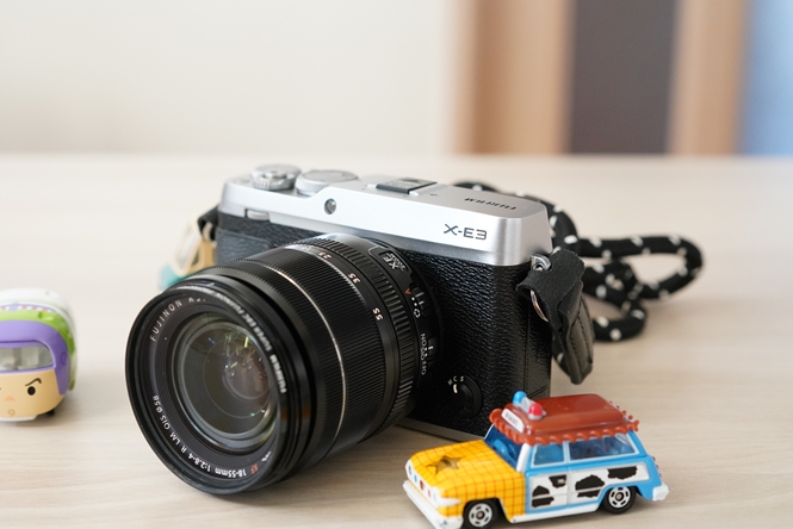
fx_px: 1366
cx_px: 359
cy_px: 292
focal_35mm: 62
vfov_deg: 21.9
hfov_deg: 32.3
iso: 5000
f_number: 5
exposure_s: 1/60
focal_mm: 55
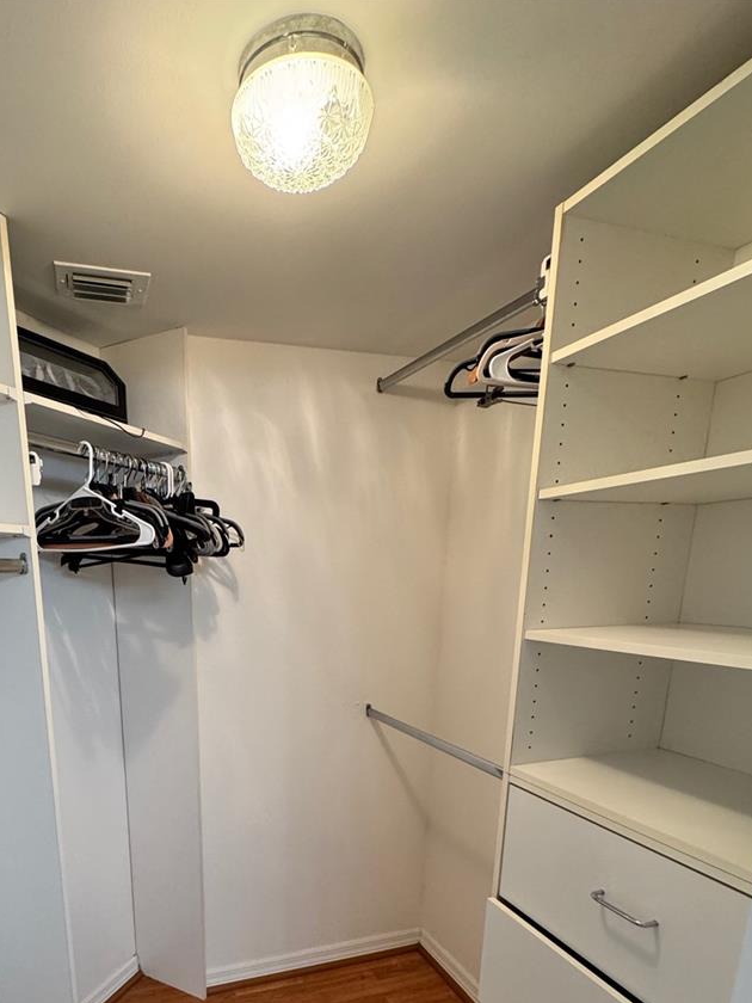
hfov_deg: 64.2
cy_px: 710
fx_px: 579
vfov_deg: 77.6
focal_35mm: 20
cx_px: 247
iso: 320
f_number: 2.2
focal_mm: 2.22
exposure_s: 1/120
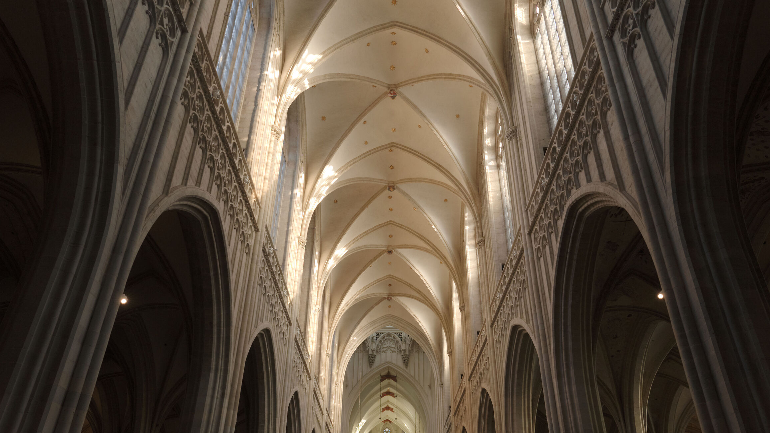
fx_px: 531
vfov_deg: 44.1
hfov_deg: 71.9
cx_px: 391
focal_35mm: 26
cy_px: 265
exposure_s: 1/80
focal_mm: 24
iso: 1000
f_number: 8
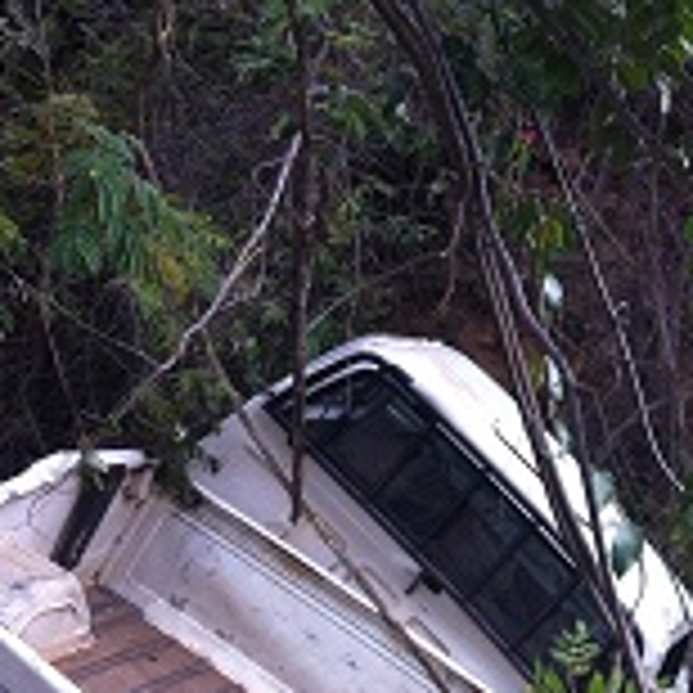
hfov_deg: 18.0
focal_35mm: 94
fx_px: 2129
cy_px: 758
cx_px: 706
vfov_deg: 17.8
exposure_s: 1/120
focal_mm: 3.85
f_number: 2.8
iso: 100
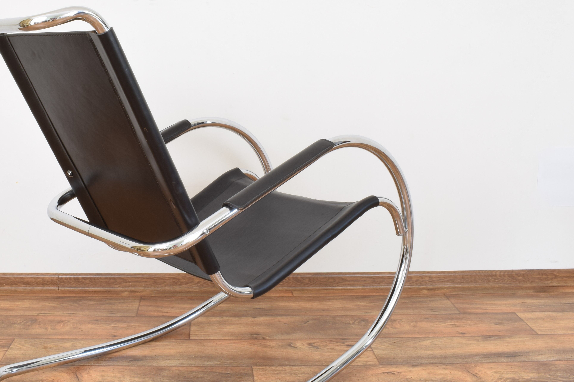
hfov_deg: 45.8
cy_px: 172
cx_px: 196
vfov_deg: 31.9
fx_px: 670
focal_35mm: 42
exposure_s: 4
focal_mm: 18
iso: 100
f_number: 22
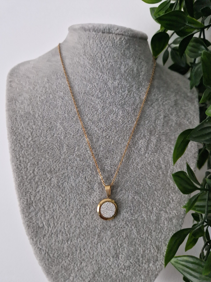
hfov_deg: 58.9
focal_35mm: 23
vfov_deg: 73.9
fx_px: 187
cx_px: 106
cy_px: 141
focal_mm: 5.4
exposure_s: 1/50
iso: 640
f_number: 1.8
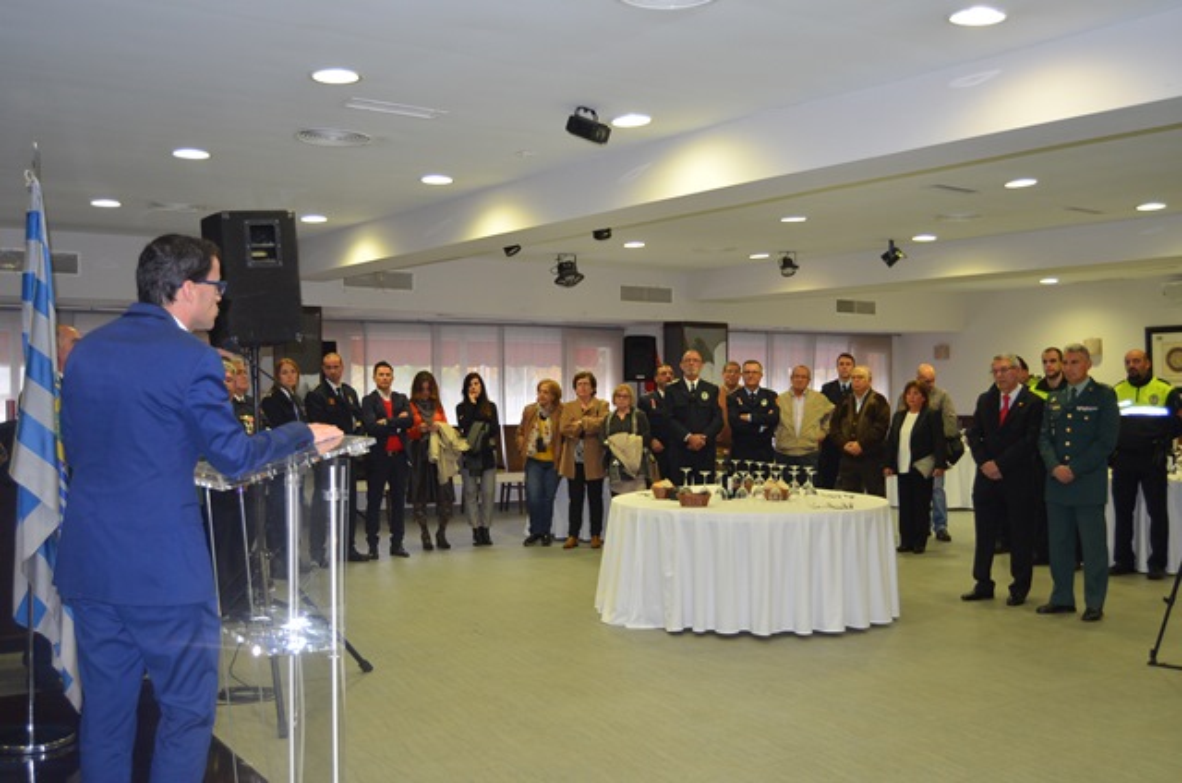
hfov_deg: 53.2
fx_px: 1180
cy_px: 392
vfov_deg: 36.7
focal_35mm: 36
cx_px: 591
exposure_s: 1/60
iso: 800
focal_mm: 24
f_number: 3.8
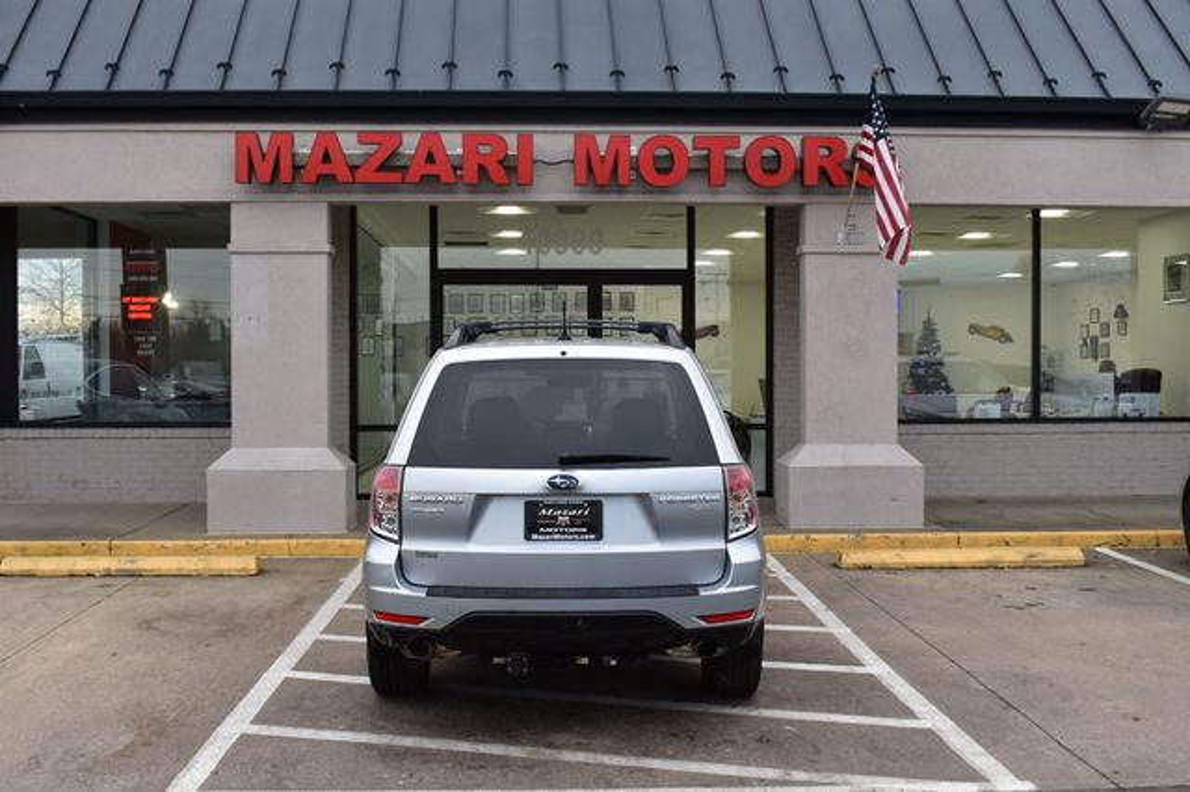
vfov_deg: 34.2
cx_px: 595
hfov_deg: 49.6
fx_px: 1288
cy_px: 396
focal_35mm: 39
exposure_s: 1/50
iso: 400
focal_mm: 26
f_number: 8
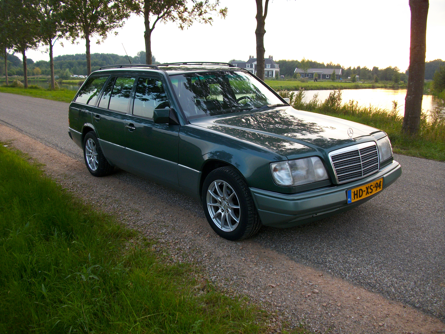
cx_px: 222
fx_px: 437
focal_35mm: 34
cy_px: 167
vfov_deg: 41.8
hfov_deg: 54.0
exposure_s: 1/116
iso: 80
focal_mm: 5.7
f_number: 2.9
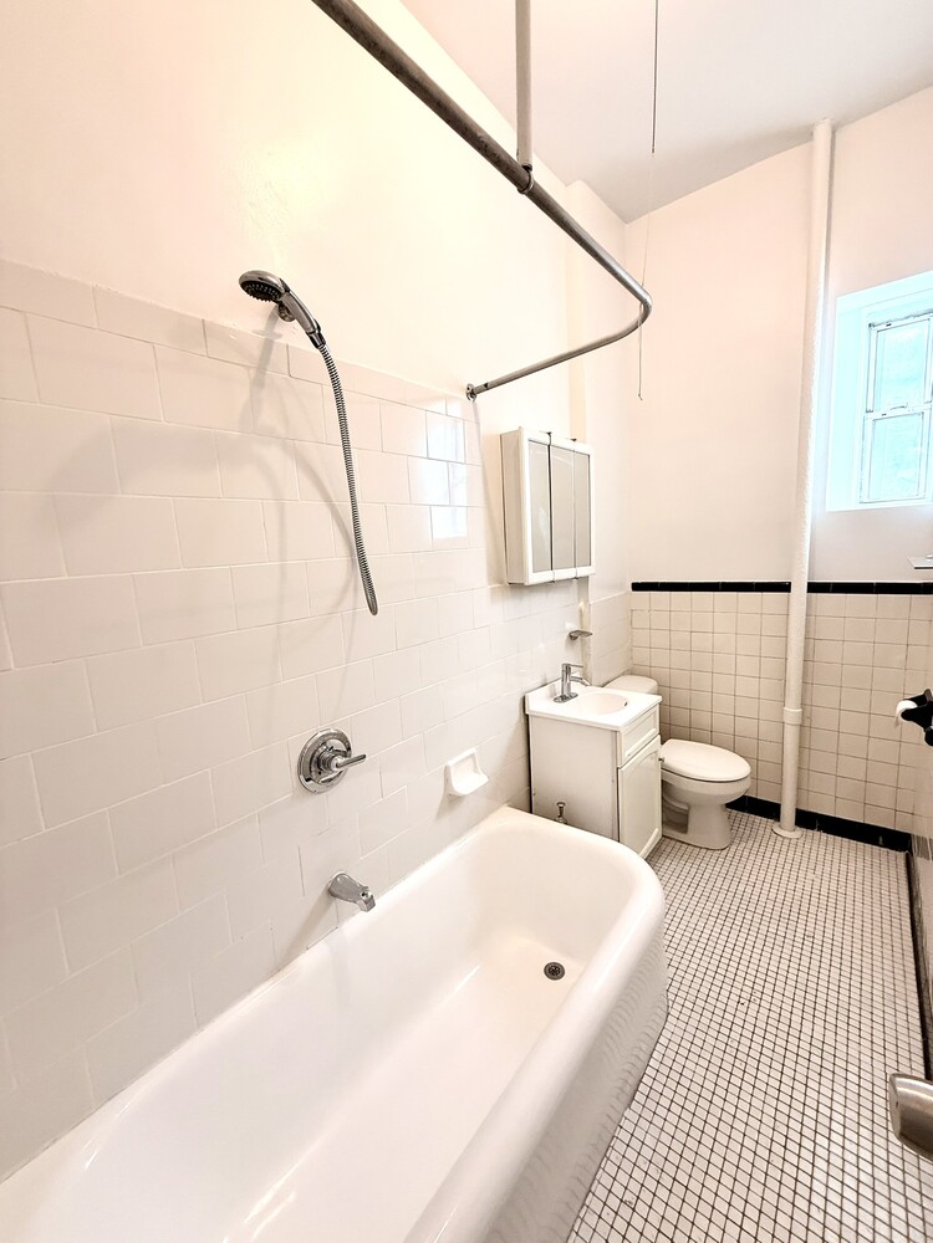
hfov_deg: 85.7
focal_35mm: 14
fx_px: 503
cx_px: 466
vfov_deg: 102.1
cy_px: 622
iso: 125
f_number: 2.2
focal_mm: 2.22
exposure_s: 1/120
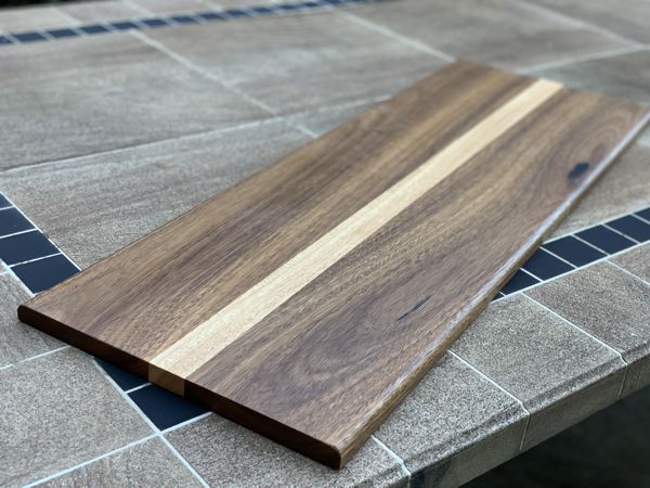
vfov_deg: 28.0
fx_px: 976
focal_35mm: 52
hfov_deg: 36.8
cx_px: 325
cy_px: 244
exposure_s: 1/122
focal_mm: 6
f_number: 2.4
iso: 80
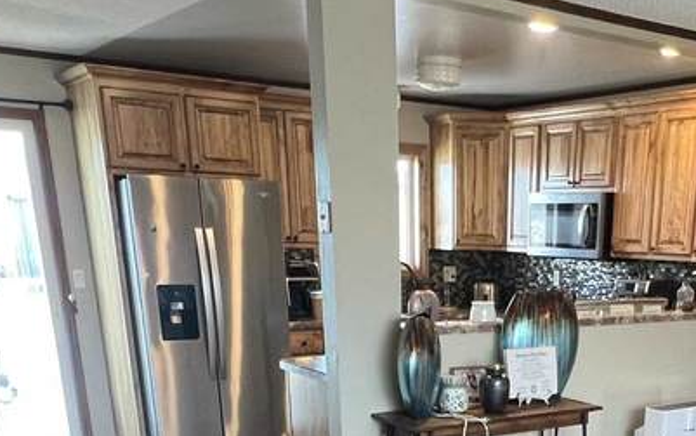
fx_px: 835
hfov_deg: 44.1
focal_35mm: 44
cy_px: 584
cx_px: 503
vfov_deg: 24.9
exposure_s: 1/60
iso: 200
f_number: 1.8
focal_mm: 1.57
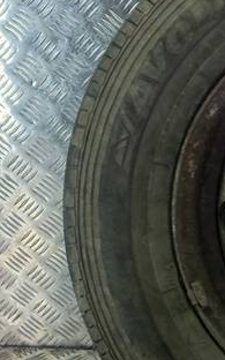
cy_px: 188
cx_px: 352
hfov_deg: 13.9
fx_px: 854
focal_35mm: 87
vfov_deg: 23.8
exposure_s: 1/50
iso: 32
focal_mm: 4.6
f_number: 1.8
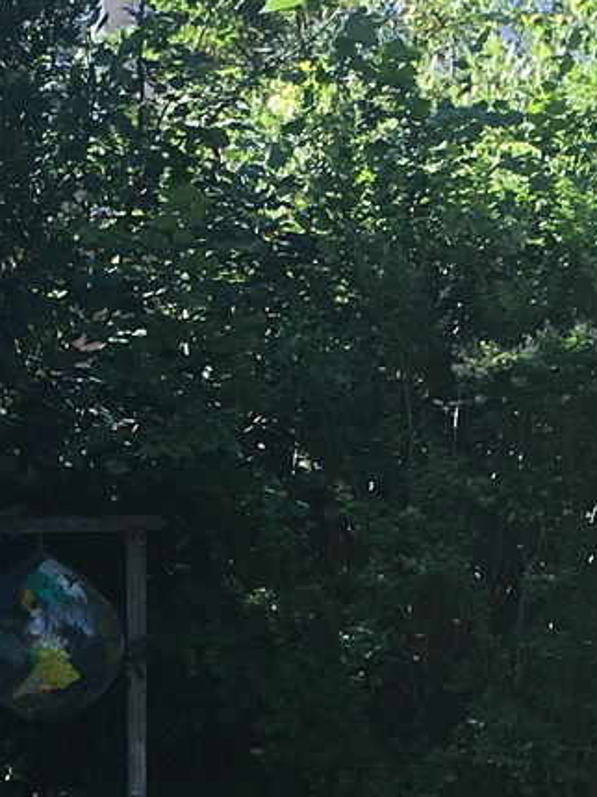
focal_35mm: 144
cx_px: 57
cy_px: 1335
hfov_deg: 10.2
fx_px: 3315
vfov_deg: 12.7
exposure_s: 1/422
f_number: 2.2
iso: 25
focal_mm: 4.15
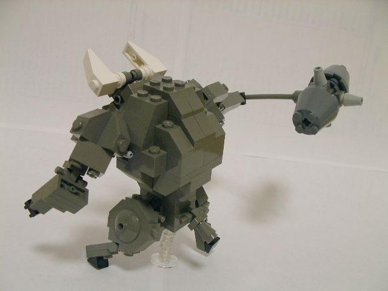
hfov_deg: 49.0
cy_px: 146
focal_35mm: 38
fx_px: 426
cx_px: 194
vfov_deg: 37.7
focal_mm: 5.8
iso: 100
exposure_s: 1/17
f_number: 3.5
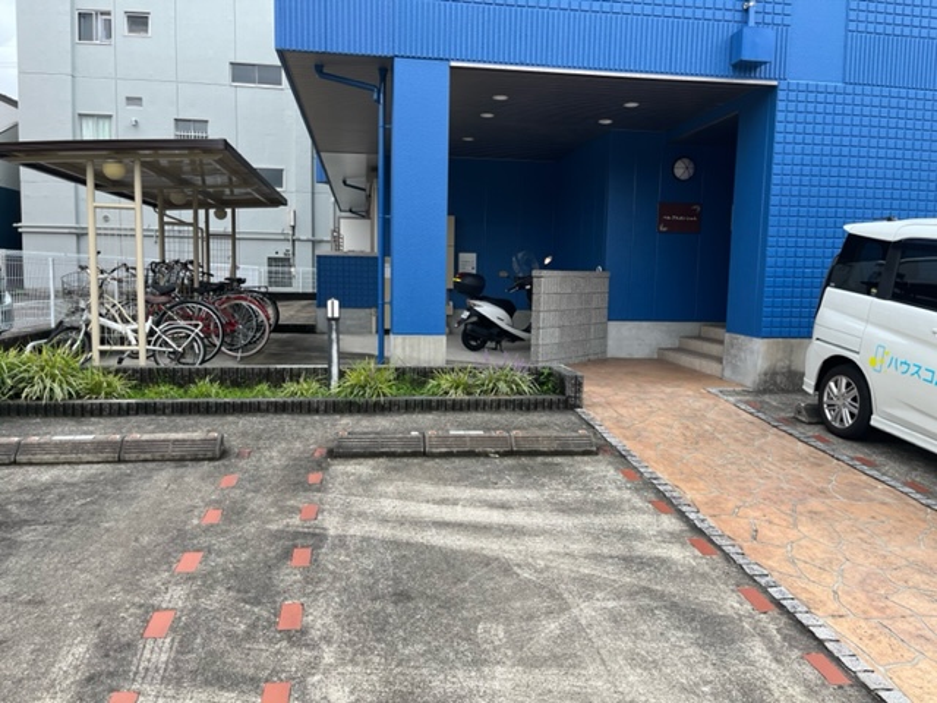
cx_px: 468
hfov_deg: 67.3
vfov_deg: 53.1
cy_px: 352
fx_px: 704
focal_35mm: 26
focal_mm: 5.1
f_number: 1.6
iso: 50
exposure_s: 1/1066
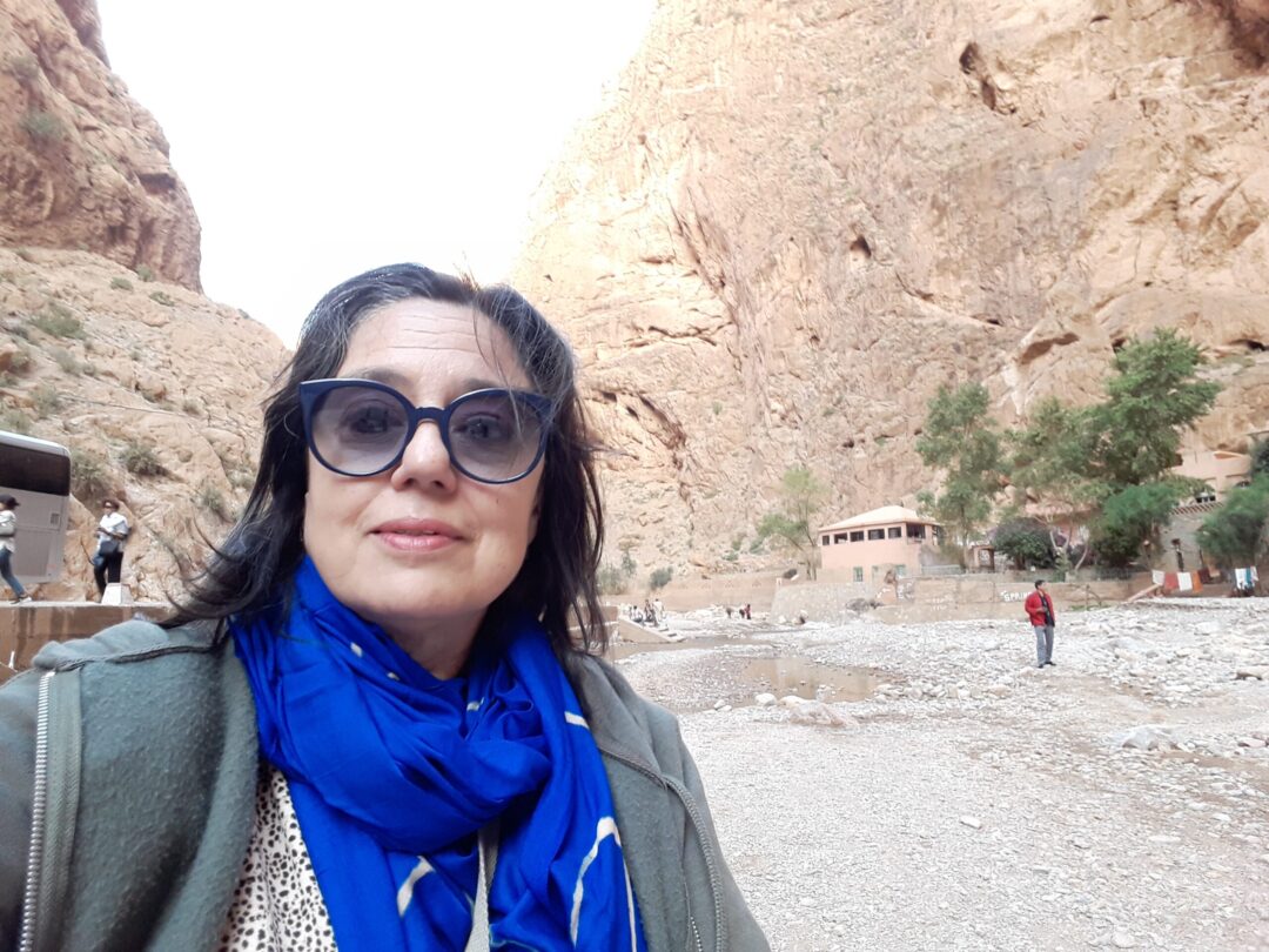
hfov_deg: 71.6
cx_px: 634
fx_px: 880
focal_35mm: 24
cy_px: 476
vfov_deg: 56.8
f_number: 1.9
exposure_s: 1/50
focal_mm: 2.53
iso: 50
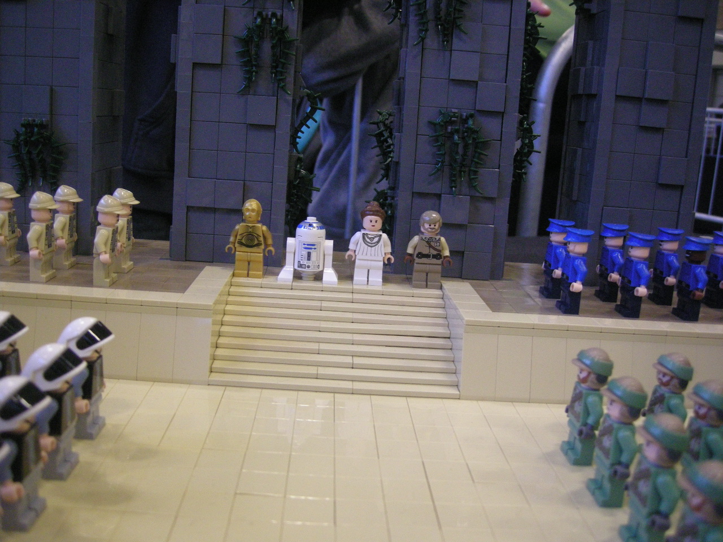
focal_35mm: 36
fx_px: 752
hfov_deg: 51.4
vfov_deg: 39.7
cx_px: 362
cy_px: 271
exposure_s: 1/24
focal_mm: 7.5
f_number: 2.7
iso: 400
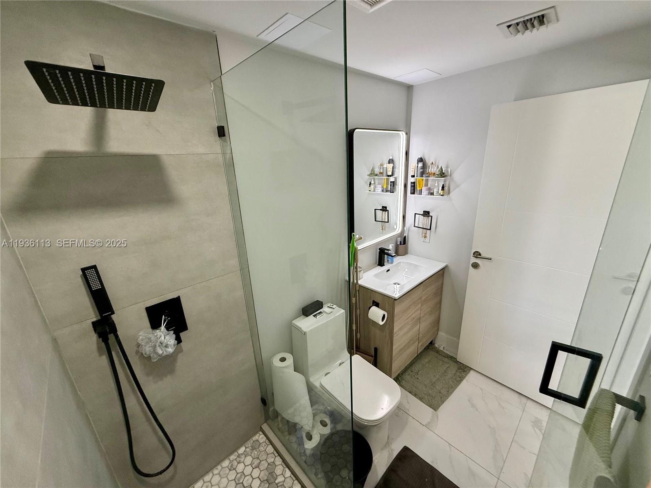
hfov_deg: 102.1
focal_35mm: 14
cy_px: 244
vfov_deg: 85.7
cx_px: 326
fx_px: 263
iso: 250
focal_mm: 2.22
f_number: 2.2
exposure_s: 1/120
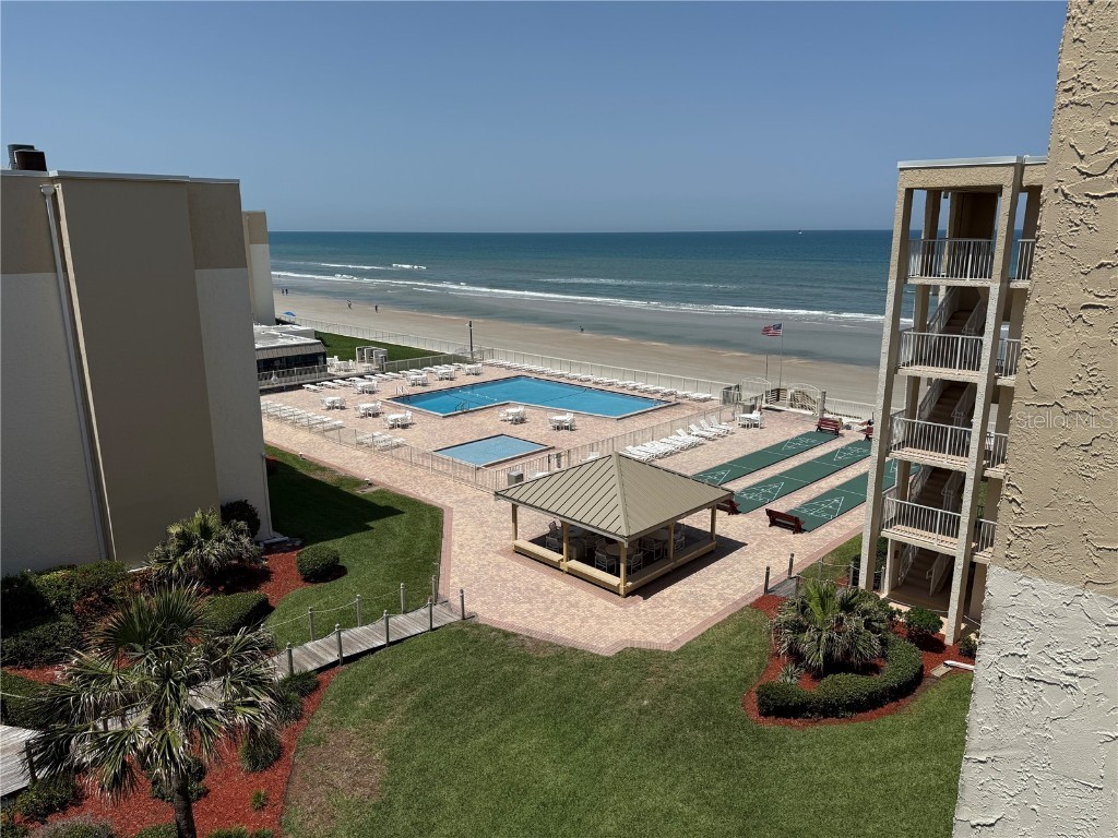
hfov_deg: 71.6
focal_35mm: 24
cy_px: 419
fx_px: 775
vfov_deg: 56.8
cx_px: 559
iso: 80
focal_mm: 6.76
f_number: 1.78
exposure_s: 1/9091
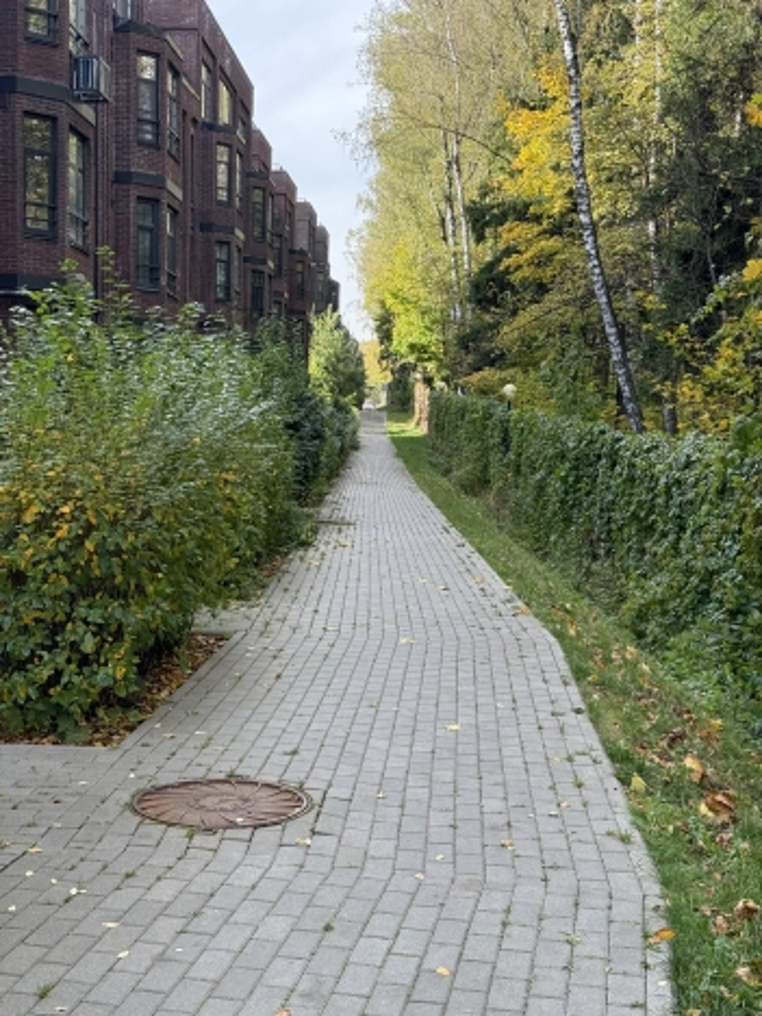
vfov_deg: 39.7
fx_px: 1409
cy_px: 508
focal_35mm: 48
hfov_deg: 30.3
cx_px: 381
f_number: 1.78
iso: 80
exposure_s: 1/611
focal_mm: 6.76
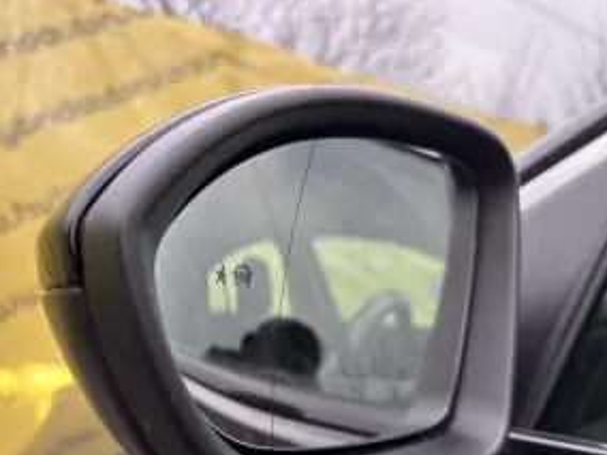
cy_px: 286
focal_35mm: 33
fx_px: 579
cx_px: 282
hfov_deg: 55.3
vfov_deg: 42.6
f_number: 1.6
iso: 32
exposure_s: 1/135
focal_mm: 5.96
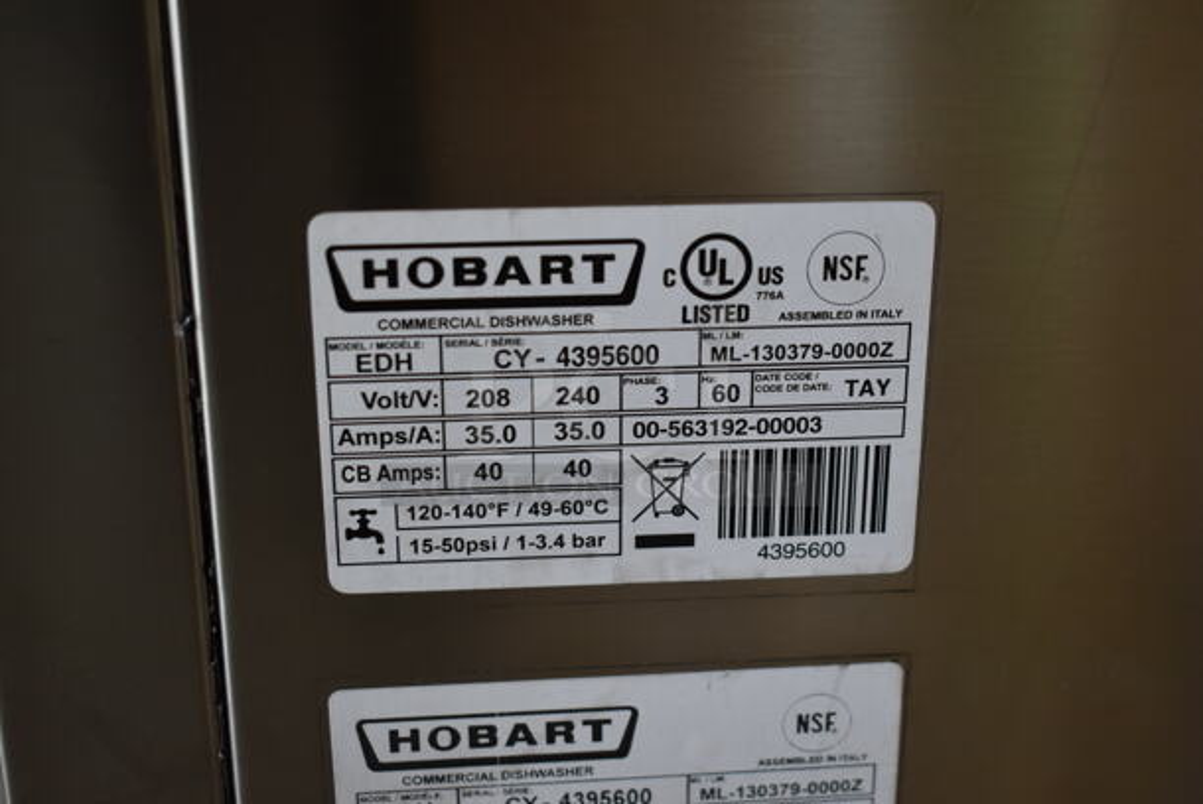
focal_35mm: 51
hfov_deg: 38.8
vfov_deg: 26.5
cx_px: 602
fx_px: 1706
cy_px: 402
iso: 400
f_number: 4.5
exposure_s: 1/50
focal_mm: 34
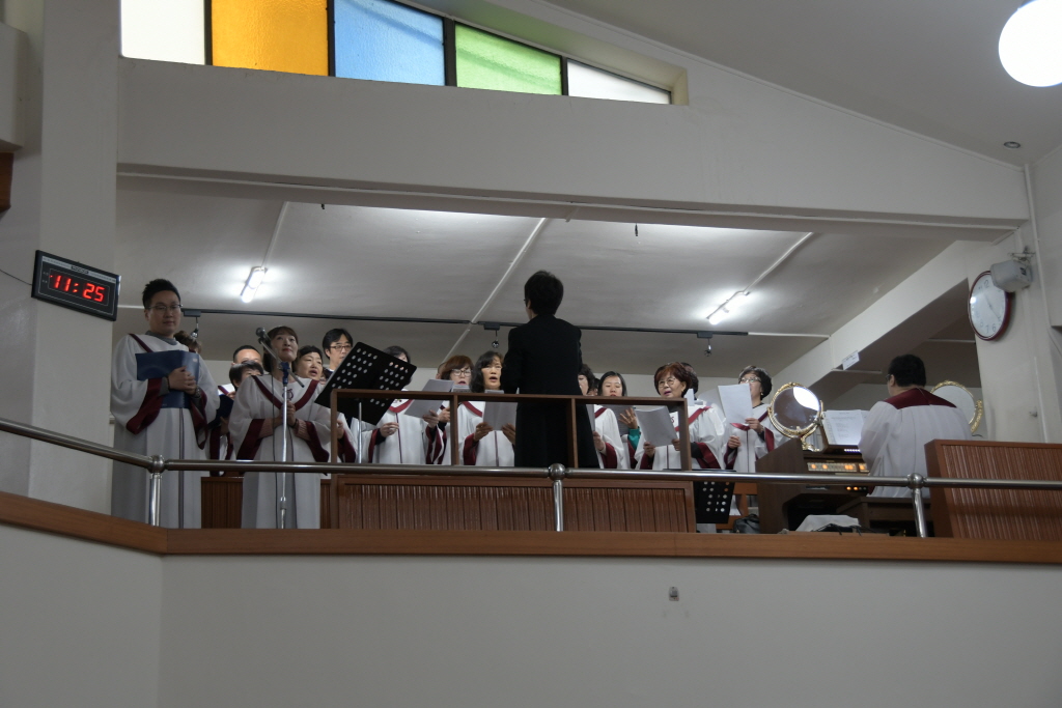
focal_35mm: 57
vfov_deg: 23.8
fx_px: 1682
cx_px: 531
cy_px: 354
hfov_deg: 35.0
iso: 800
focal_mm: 38
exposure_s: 1/80
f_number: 4.5
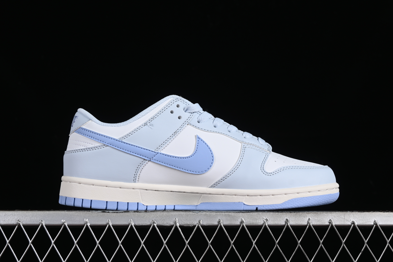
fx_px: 819
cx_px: 196
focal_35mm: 75
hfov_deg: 27.0
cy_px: 131
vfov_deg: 18.2
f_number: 8
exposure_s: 1/80
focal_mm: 50
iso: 160
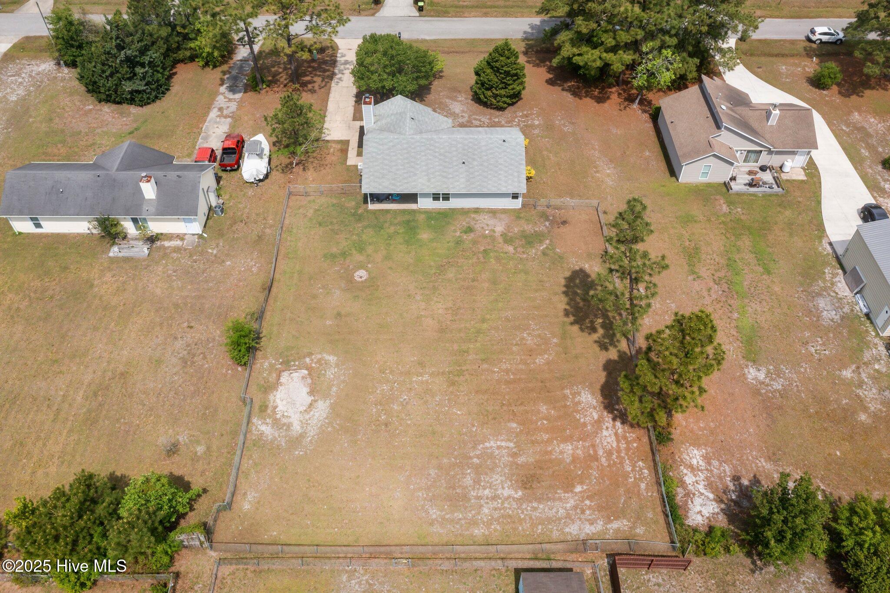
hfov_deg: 65.5
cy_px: 296
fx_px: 692
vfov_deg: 46.4
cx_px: 445
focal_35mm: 28
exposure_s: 1/200
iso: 100
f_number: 8
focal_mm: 10.26
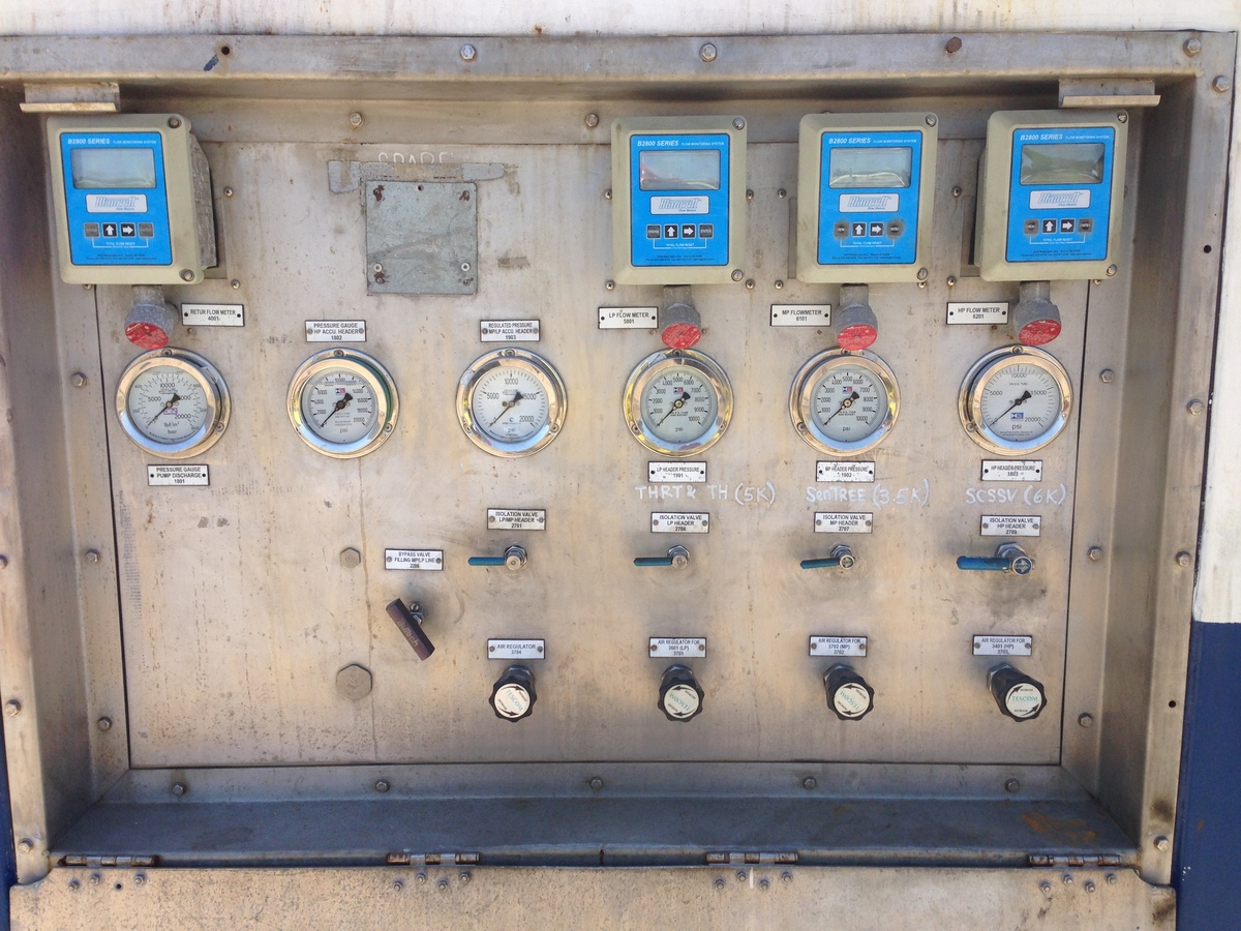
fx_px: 1183
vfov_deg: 42.9
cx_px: 620
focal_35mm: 33
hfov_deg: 55.4
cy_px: 466
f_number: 2.4
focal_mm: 4.12
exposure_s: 1/704
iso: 50
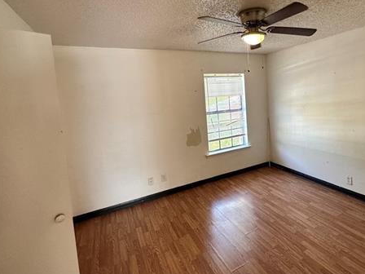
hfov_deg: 80.4
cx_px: 225
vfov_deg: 65.6
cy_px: 116
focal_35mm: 20
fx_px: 211
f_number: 2.2
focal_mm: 2.22
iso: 160
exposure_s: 1/99
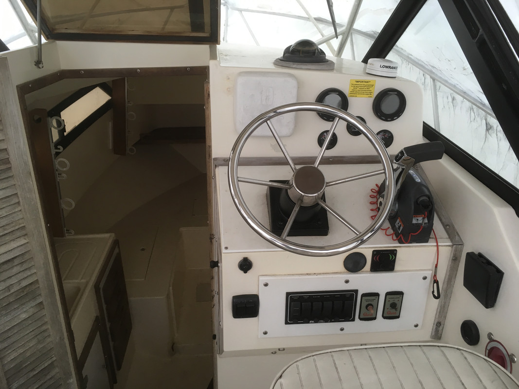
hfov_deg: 61.7
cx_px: 260
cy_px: 194
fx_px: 435
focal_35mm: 29
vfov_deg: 48.2
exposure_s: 1/30
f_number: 2.2
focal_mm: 4.15
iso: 50
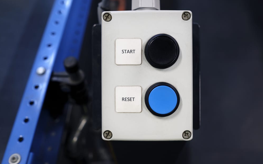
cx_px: 132
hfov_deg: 54.0
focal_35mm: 36
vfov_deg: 35.3
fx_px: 258
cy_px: 79
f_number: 3.6
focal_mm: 23
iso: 1000
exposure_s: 1/80
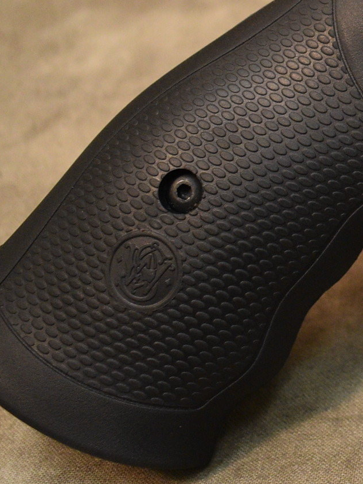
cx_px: 725
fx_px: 1646
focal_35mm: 118
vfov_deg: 16.7
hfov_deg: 11.4
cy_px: 157
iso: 1100
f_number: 3.8
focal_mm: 23
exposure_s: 1/125
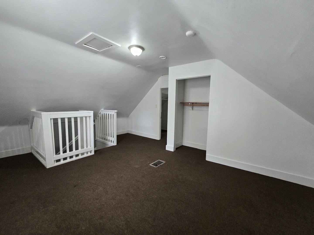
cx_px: 157
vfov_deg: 89.9
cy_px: 118
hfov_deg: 106.2
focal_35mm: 13
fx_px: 118
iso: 500
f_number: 2.2
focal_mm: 2.2
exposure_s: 1/60
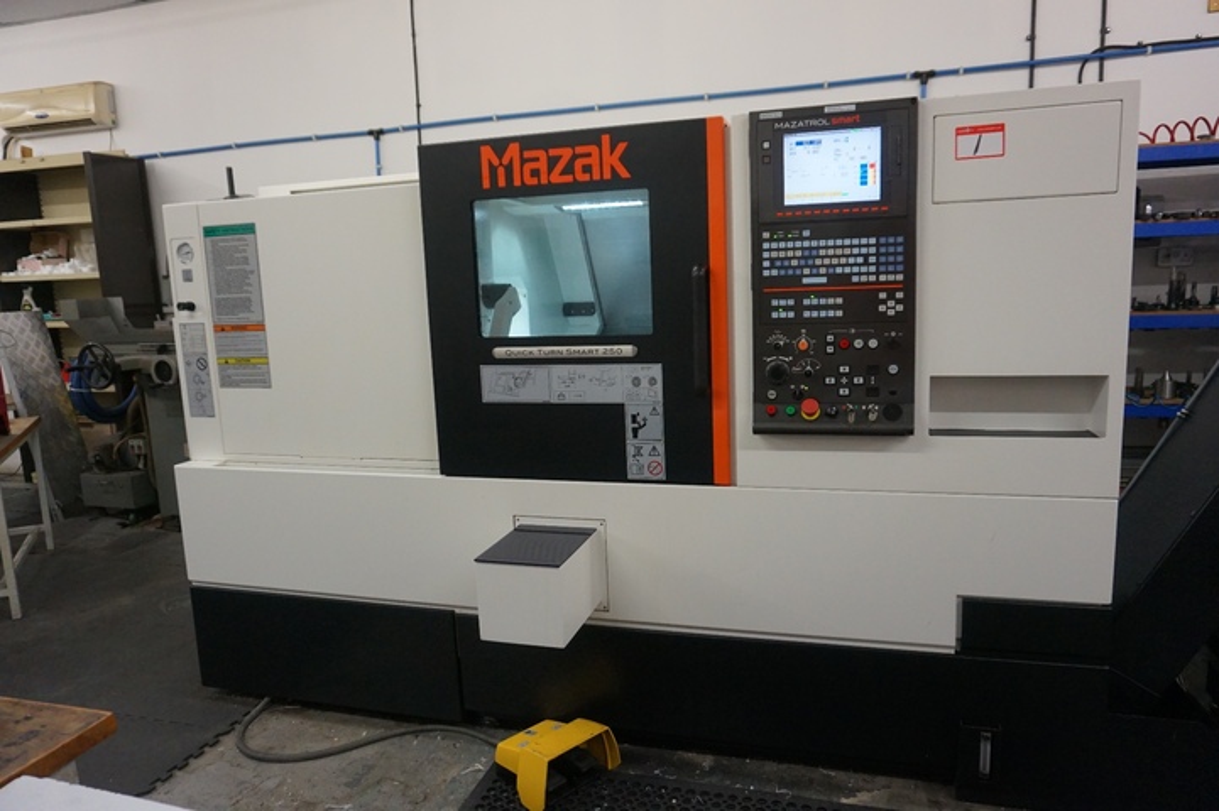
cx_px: 610
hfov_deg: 73.8
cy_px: 406
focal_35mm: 24
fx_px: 812
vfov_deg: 53.1
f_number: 4
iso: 1600
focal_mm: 16
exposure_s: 1/160
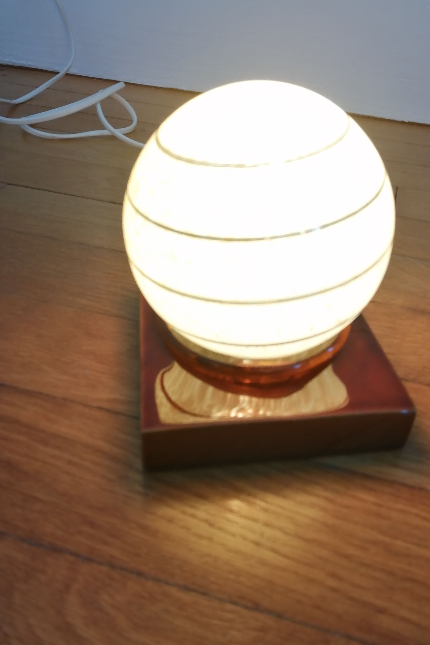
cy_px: 329
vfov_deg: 61.9
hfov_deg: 43.5
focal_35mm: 30
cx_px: 250
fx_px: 537
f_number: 1.8
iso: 100
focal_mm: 3.96
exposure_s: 1/50
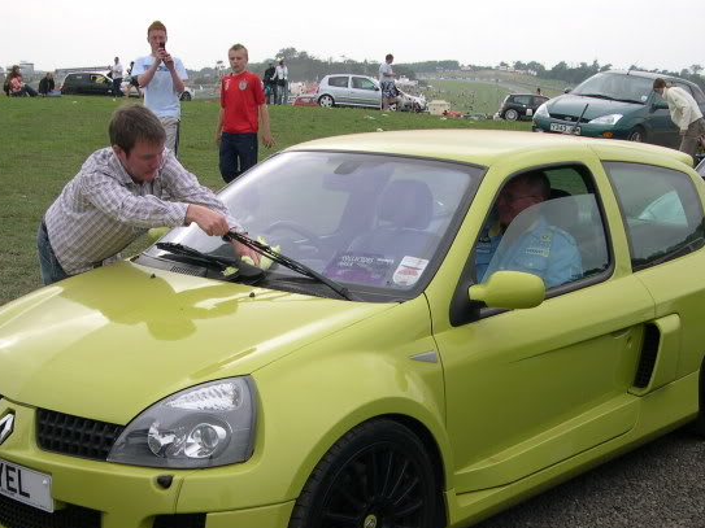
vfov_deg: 25.9
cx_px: 353
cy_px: 355
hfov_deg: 34.4
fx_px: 1140
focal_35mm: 56
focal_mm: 8
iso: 100
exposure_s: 1/389
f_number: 2.8
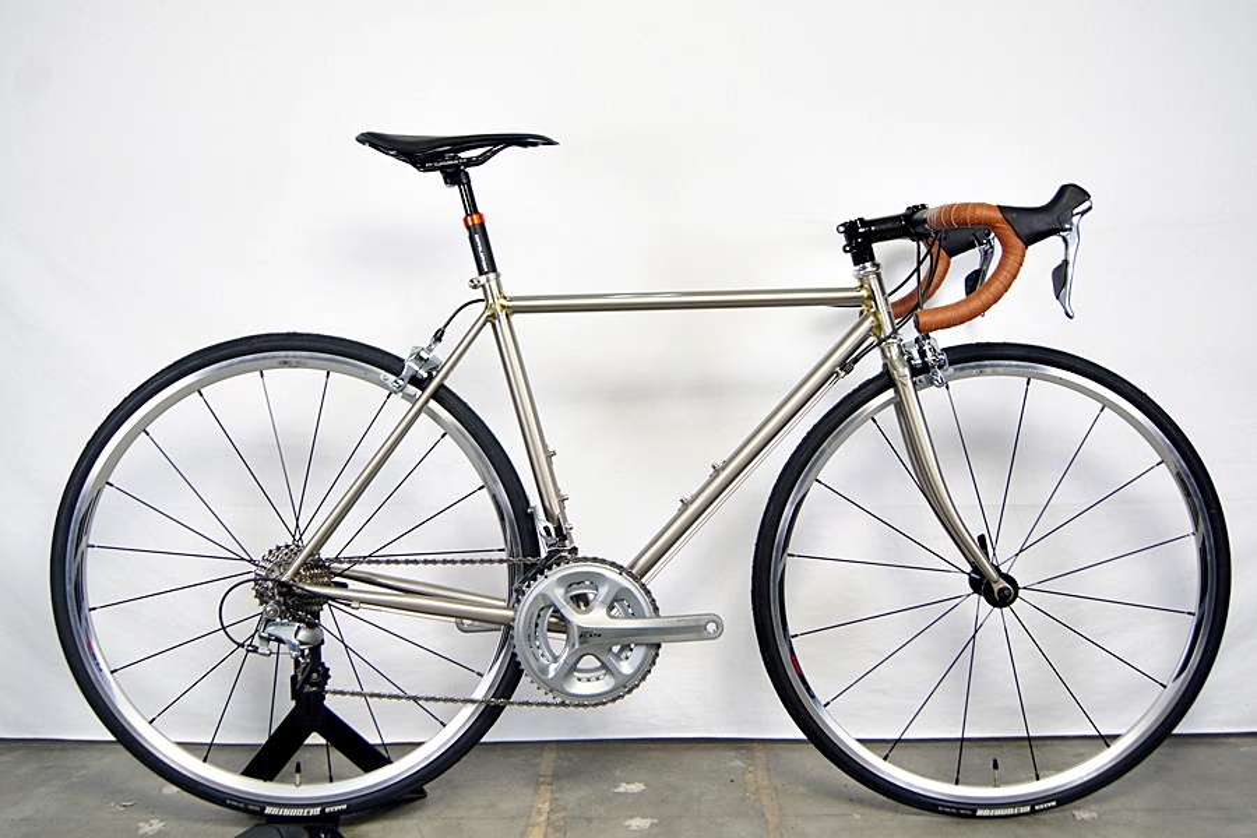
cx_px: 628
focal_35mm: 39
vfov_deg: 34.2
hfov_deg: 49.6
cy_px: 419
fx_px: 1362
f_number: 4
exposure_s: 1/60
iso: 320
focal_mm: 26
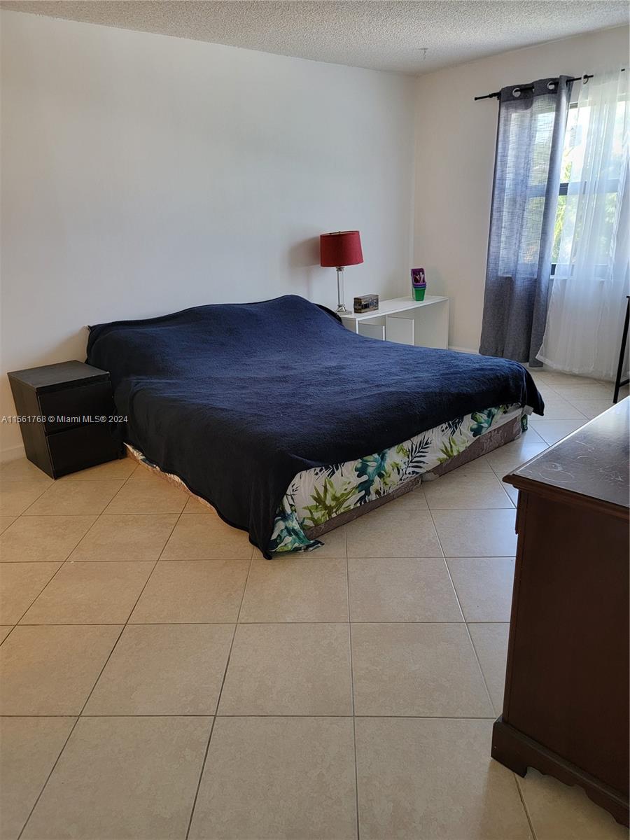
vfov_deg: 71.6
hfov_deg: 56.8
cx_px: 315
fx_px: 582
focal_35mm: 24
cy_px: 420
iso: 250
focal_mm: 6.7
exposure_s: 1/40
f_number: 1.8
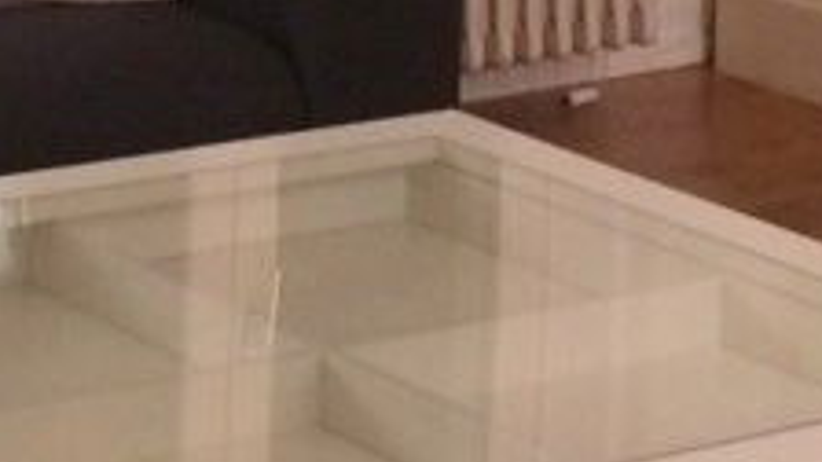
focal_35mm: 187
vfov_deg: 6.4
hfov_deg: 11.5
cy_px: -242
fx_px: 4076
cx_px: 345
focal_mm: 4.12
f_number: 2.2
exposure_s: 1/17
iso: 320
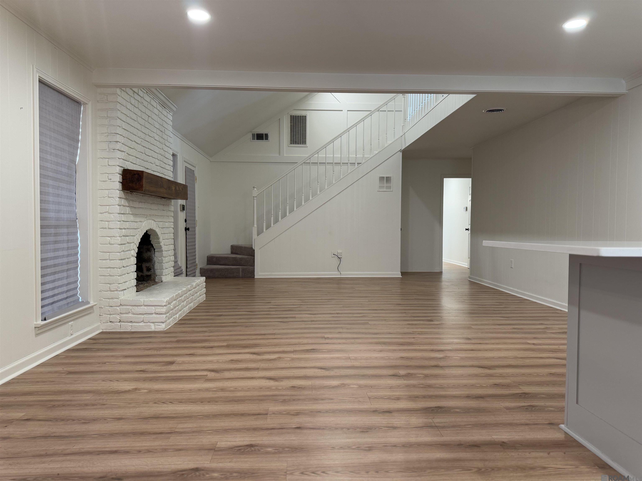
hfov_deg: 71.6
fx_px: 445
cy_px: 240
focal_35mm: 24
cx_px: 321
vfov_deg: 56.8
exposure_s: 1/60
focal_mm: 6.76
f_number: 1.78
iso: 160
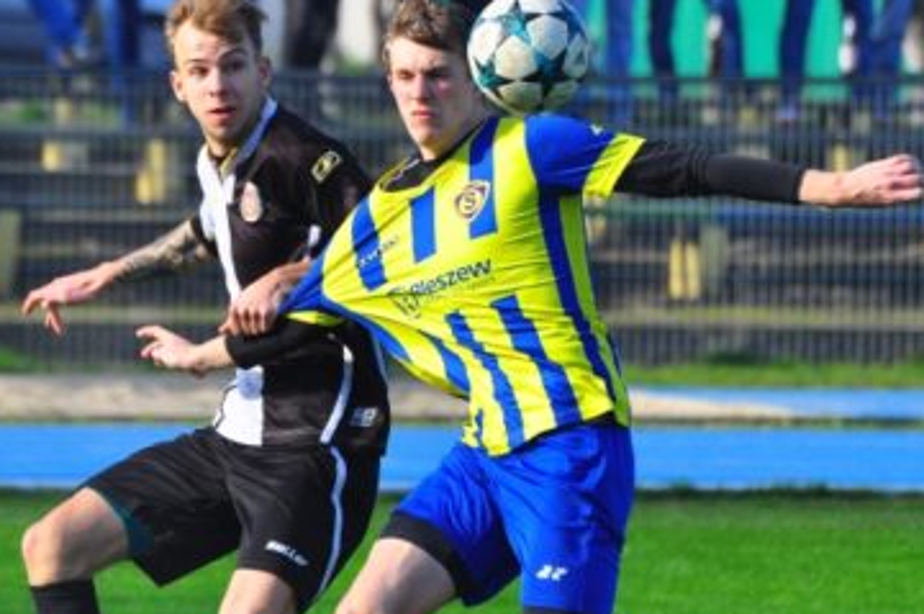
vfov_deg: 1.8
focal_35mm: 750
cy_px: 342
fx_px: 19224
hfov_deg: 2.8
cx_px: 513
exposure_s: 1/1000
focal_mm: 300
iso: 640
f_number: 8
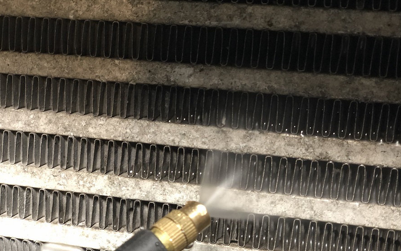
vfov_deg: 23.1
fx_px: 612
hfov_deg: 36.3
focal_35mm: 56
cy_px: 150
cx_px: 202
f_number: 2.4
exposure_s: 1/8
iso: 160
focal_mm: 6
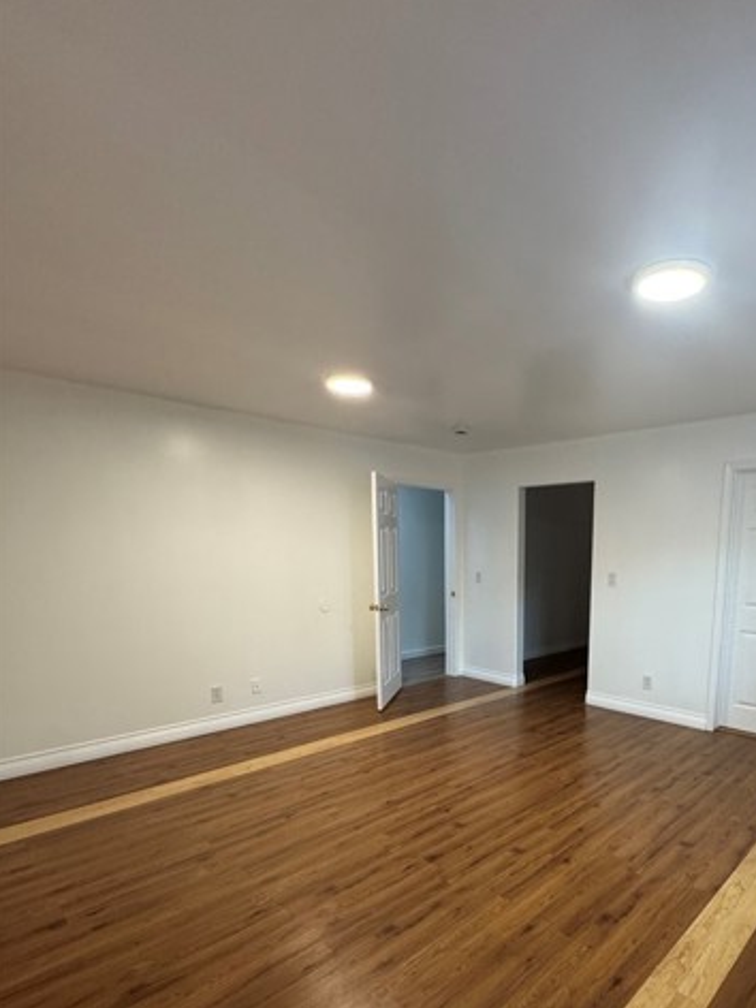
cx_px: 506
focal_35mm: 19
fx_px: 553
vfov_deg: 82.9
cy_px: 634
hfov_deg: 66.8
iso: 320
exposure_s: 1/60
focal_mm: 2.22
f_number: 2.2
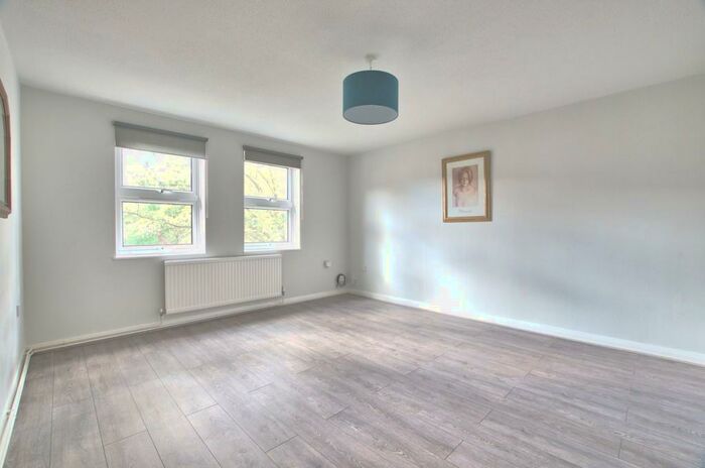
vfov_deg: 77.1
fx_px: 293
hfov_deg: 100.5
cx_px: 352
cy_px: 234
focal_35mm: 15
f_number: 8
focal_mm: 10
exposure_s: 1/4
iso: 100
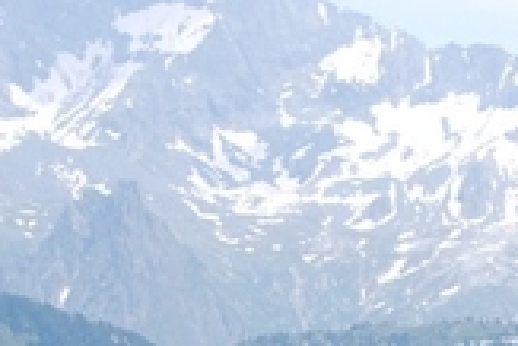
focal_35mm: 304
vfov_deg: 4.5
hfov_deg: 6.8
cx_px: 159
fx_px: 4376
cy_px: 478
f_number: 7.1
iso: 100
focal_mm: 55
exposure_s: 1/200
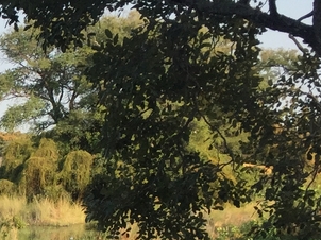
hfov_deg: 14.4
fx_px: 1140
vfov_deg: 11.7
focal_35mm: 123
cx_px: -223
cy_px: 319
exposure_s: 1/898
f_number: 2.2
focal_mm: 4.15
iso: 32
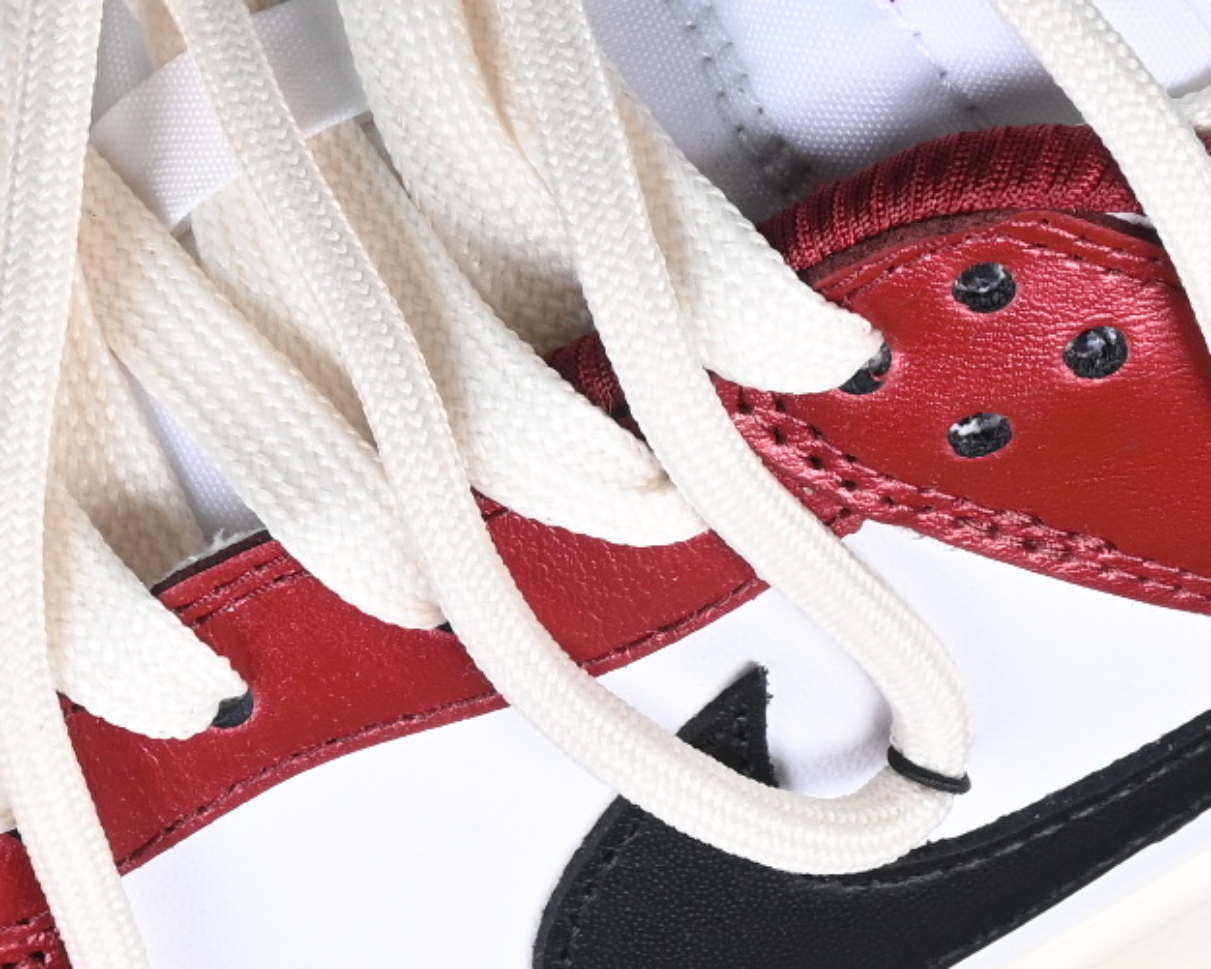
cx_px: 230
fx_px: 11220
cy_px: -10
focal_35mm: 313
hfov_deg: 6.2
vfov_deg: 4.9
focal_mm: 50
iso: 160
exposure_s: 1/60
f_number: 6.3
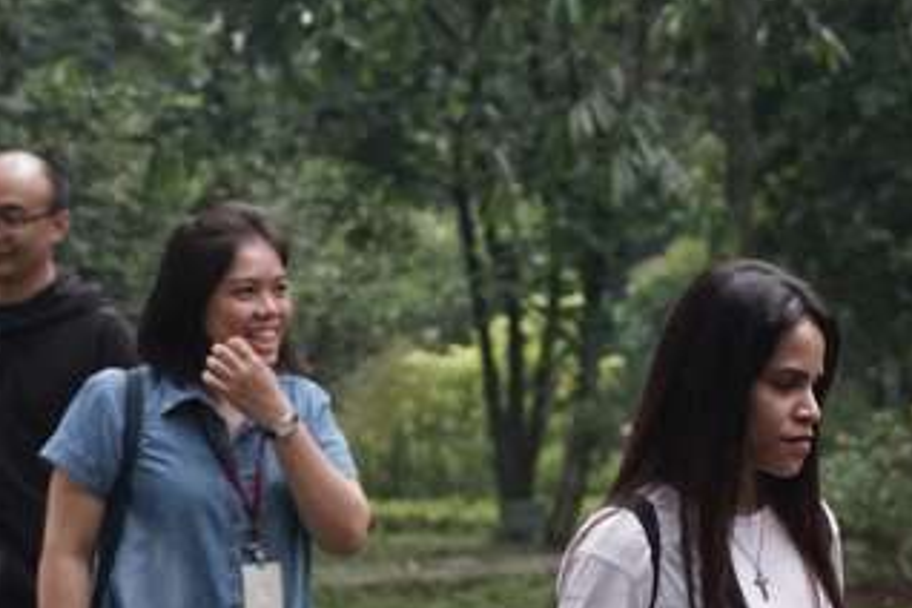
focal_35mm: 131
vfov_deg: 10.4
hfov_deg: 15.3
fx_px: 3318
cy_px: 558
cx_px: 987
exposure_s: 1/200
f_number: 4
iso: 3200
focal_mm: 52
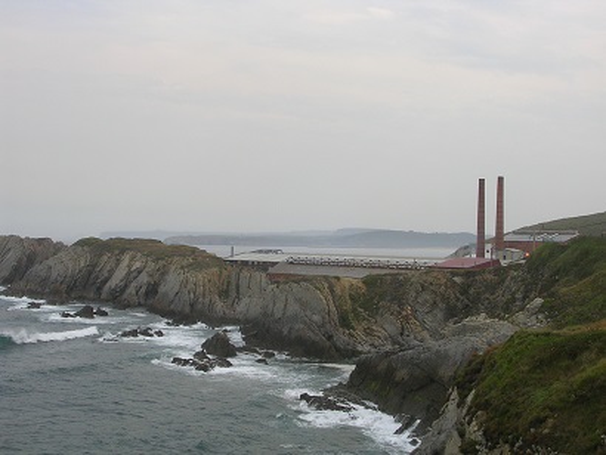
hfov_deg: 34.3
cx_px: 303
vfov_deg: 26.1
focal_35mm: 56
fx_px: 981
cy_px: 228
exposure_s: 1/150
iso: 50
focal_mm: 8.5
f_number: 6.6
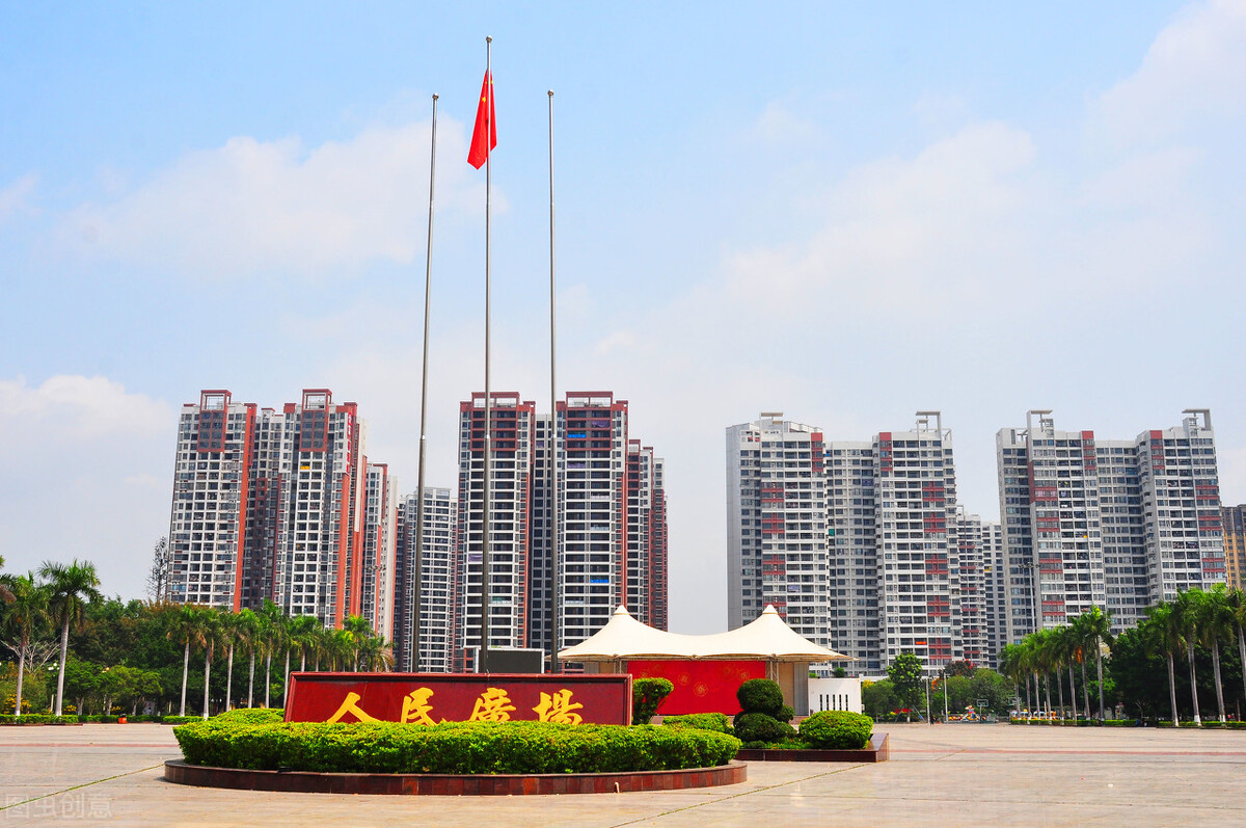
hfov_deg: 53.2
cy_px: 414
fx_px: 1244
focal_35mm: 36
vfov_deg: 36.8
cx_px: 623
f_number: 9
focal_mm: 24
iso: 320
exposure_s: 1/800
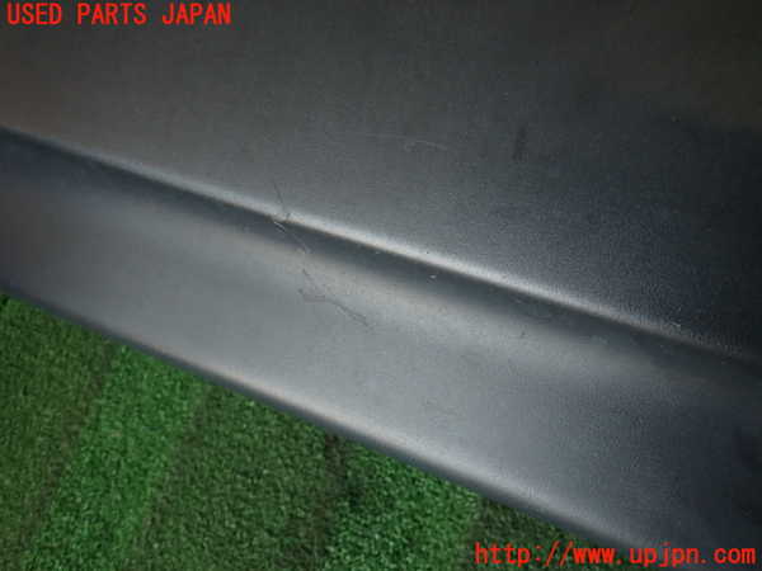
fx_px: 550
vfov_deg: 54.9
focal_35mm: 25
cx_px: 381
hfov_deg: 69.4
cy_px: 286
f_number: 2
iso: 100
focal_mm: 4.5
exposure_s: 1/60
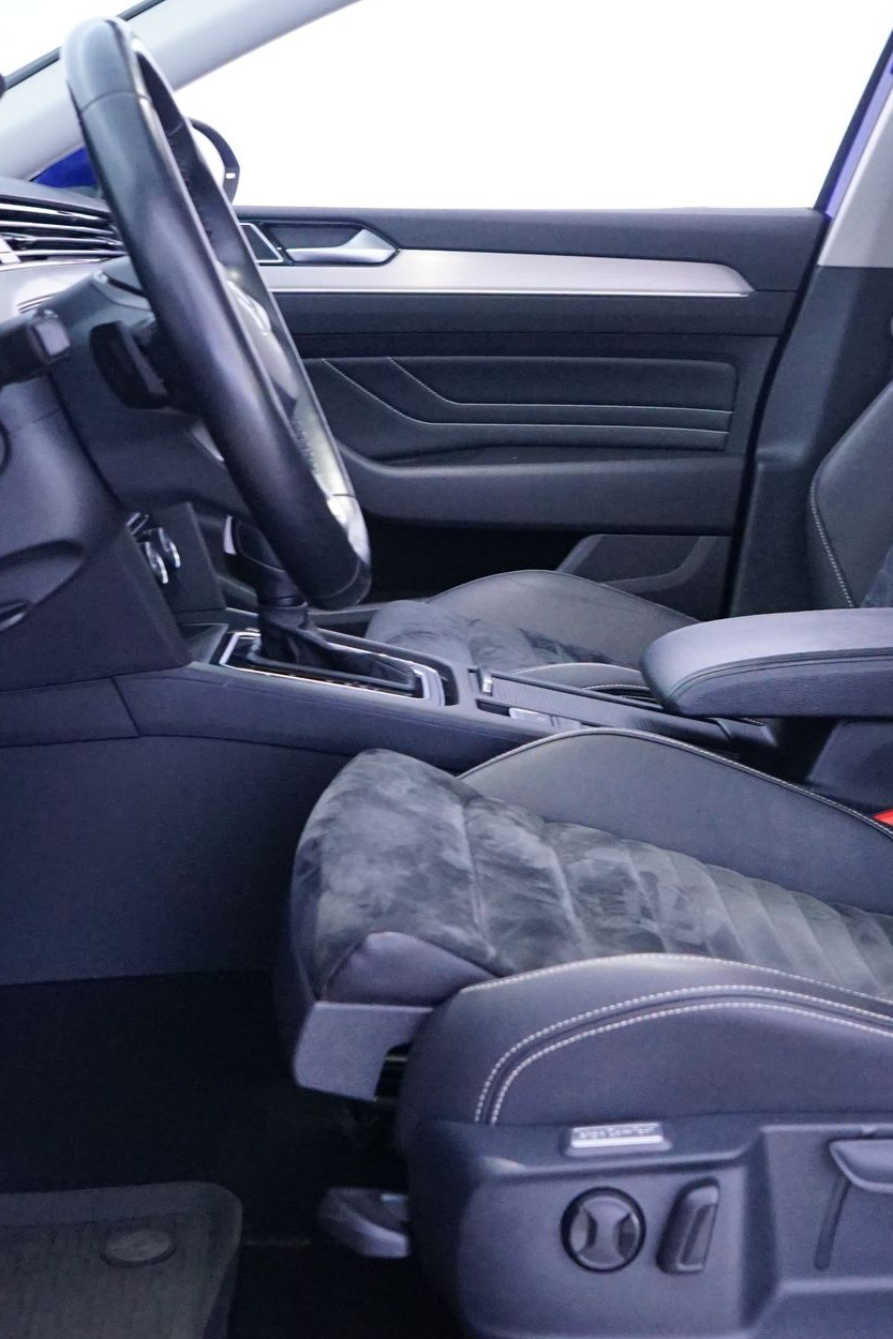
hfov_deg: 24.0
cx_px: 641
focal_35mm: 56
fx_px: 2084
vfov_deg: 35.5
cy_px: 506
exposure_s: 1/15
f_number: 5.6
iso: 3200
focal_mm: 28
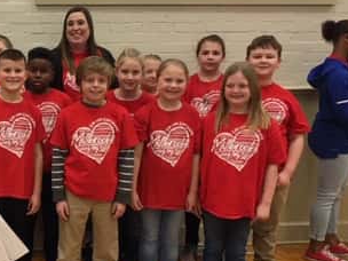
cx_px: -13
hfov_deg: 29.3
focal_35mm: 61
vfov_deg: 24.0
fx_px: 613
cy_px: 149
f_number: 2.2
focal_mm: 4.15
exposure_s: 1/15
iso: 32
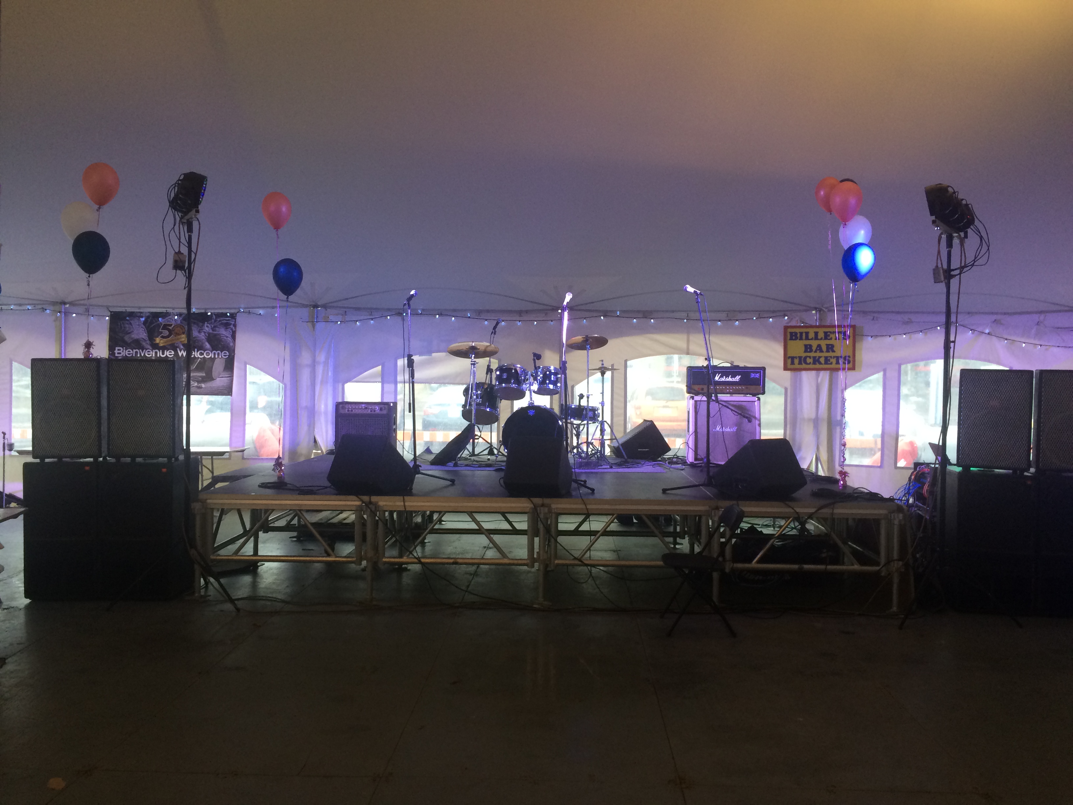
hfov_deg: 61.7
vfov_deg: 48.2
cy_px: 402
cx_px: 536
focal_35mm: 29
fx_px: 899
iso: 100
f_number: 2.2
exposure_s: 1/30
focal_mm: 4.15
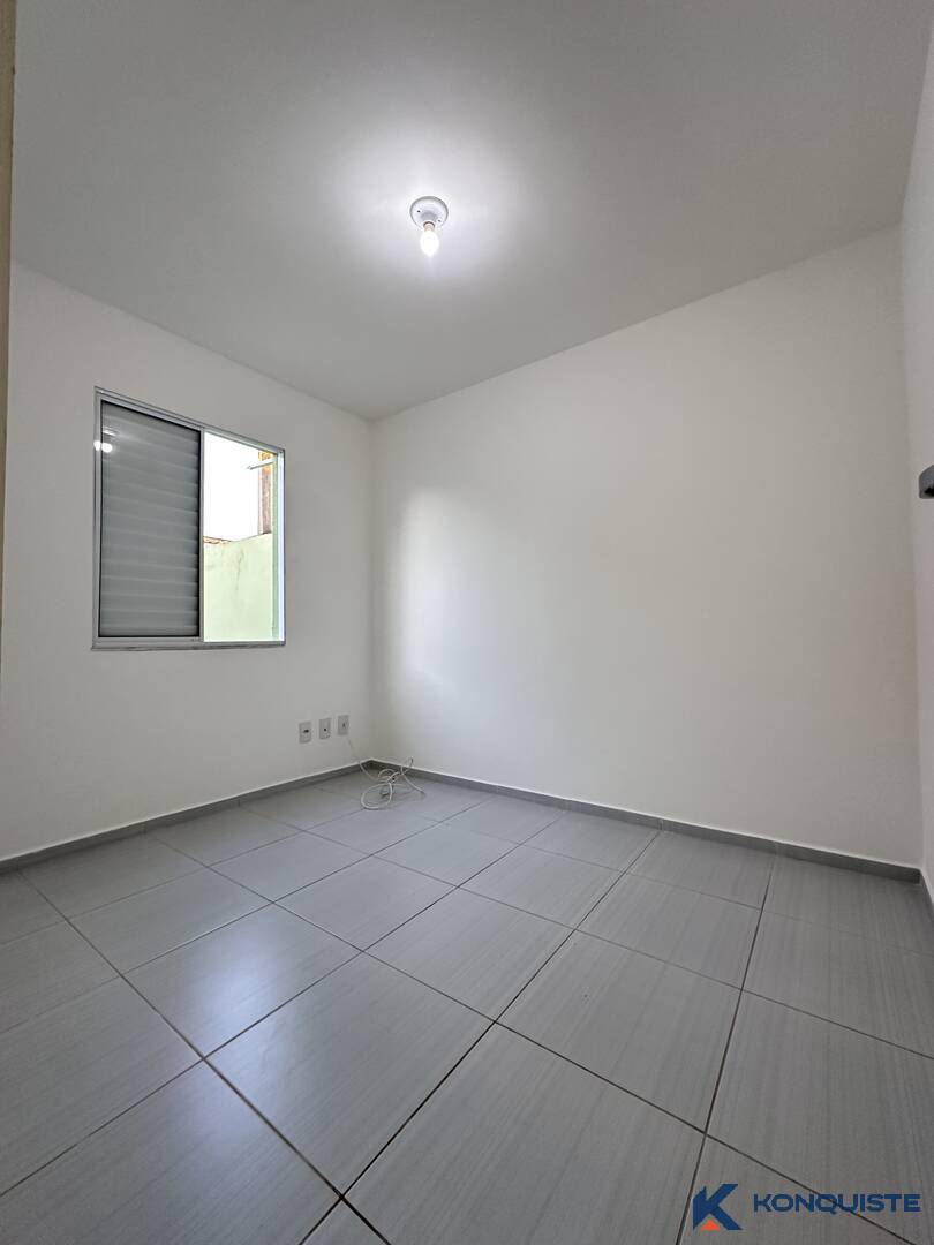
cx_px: 467
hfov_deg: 85.7
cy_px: 622
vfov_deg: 102.1
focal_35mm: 14
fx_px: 504
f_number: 2.2
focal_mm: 2.22
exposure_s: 1/120
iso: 200
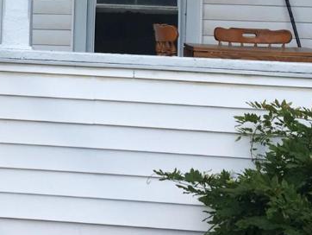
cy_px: -5
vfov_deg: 17.6
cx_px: 41
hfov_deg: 23.3
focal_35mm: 82
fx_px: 740
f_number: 2.2
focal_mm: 4.15
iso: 25
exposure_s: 1/686
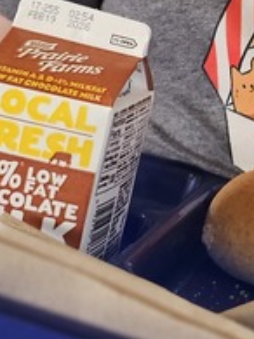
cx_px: 358
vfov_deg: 15.5
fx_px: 1185
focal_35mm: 121
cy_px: -106
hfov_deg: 11.8
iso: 100
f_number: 1.7
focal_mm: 6.3
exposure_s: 1/120
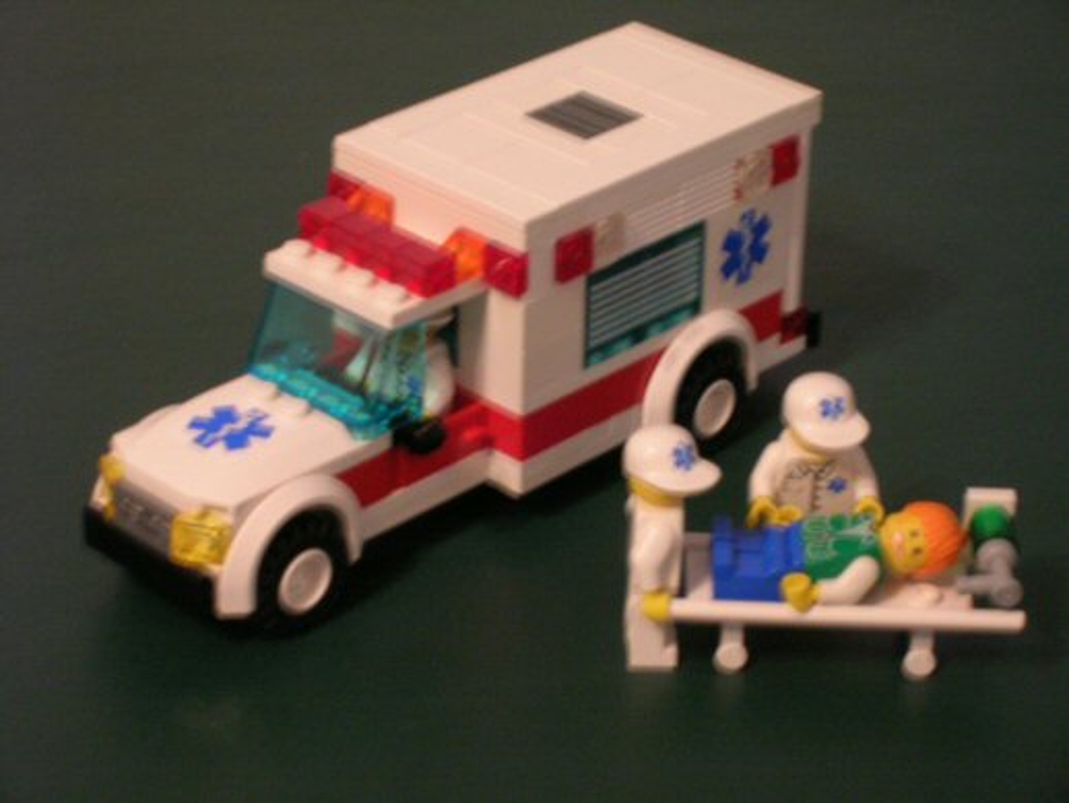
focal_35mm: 102
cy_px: 402
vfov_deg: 14.5
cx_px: 534
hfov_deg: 19.3
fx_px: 3151
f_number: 4.9
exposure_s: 1/2.3
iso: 200
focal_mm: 17.1
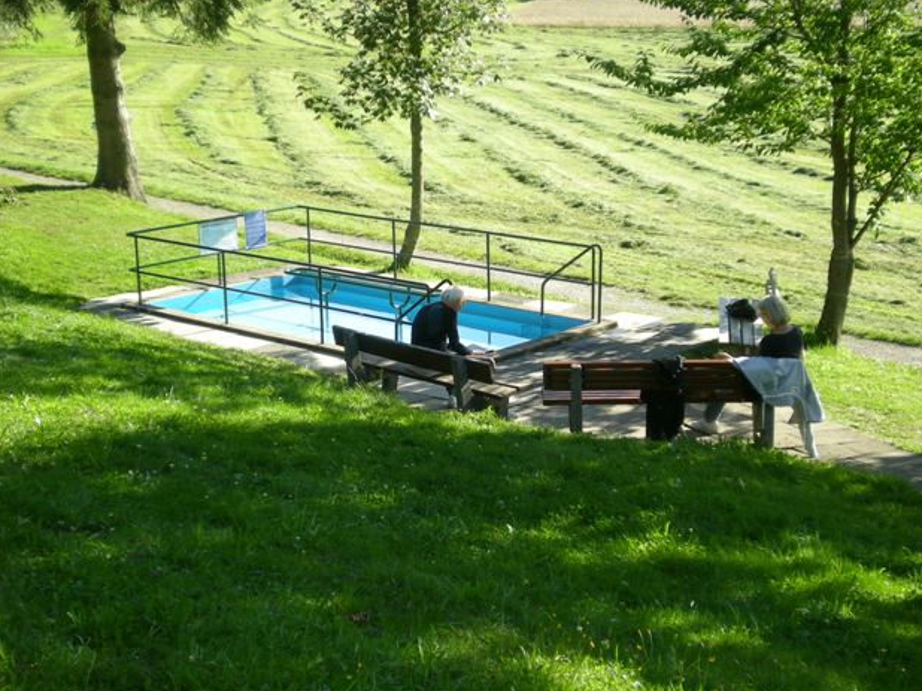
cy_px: 337
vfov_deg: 25.2
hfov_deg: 33.2
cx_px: 461
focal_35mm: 58
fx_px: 1544
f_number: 3.9
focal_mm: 9.3
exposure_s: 1/137
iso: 50
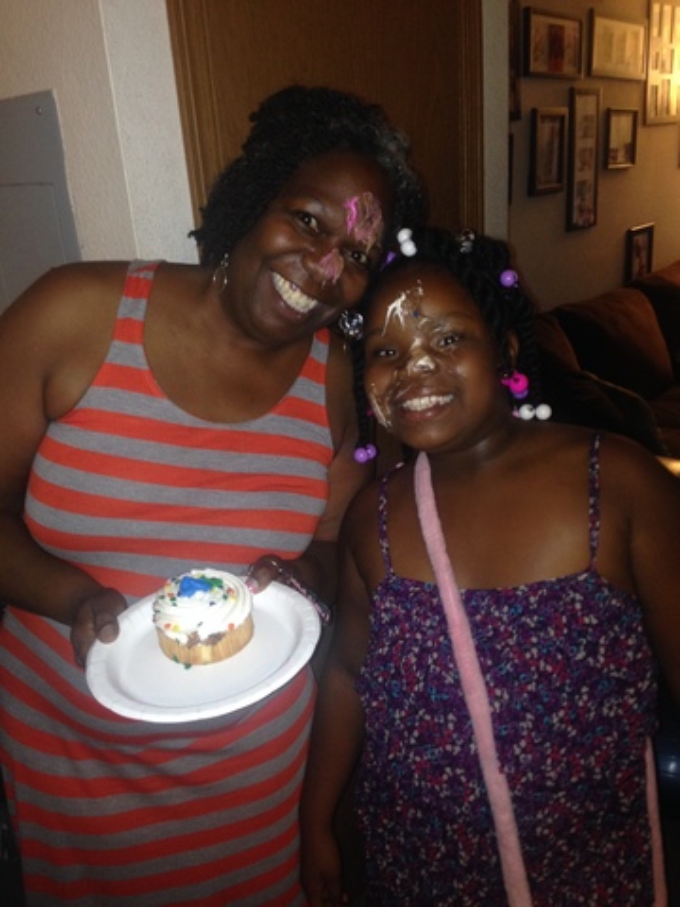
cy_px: 454
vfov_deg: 55.4
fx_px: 864
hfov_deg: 42.9
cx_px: 340
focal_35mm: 33
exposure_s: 1/16
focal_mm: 4.12
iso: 160
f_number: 2.4
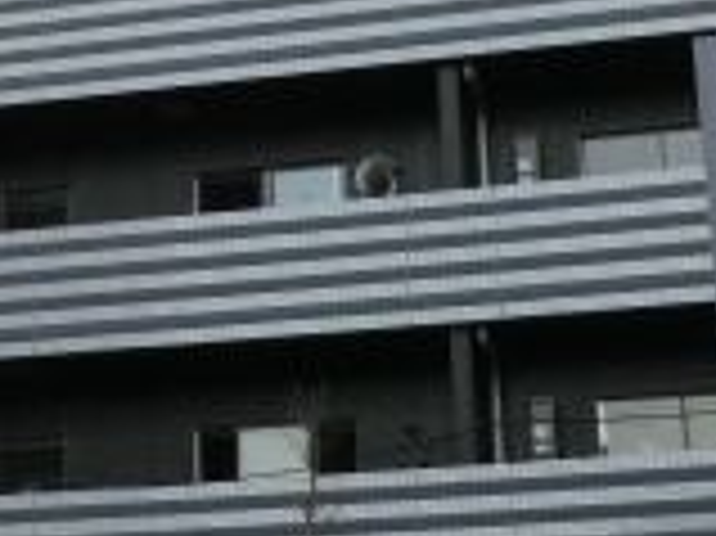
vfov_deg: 12.5
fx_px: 2418
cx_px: 32
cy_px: 0
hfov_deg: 16.6
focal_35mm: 117
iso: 80
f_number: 3.5
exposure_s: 1/640
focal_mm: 5.2
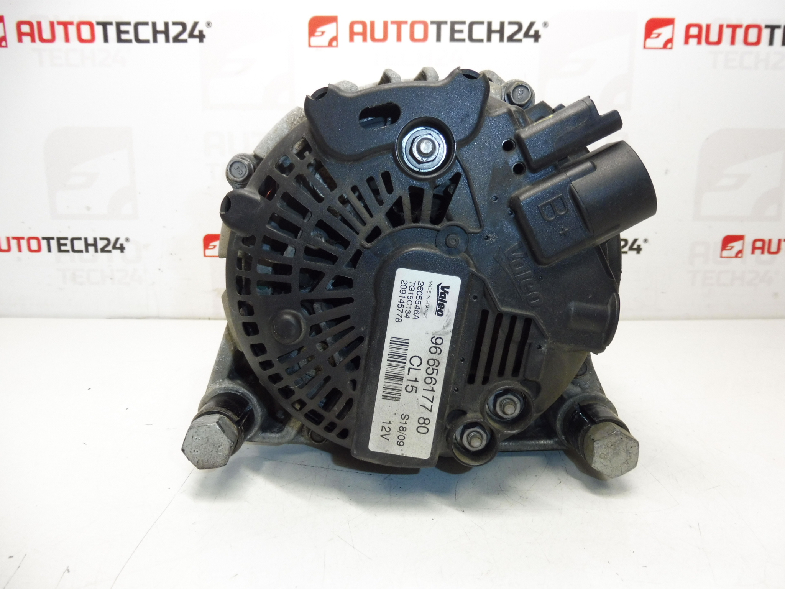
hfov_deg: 71.6
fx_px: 544
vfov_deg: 56.8
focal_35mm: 24
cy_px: 294
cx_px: 392
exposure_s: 1/60
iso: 200
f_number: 3.5
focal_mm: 4.3
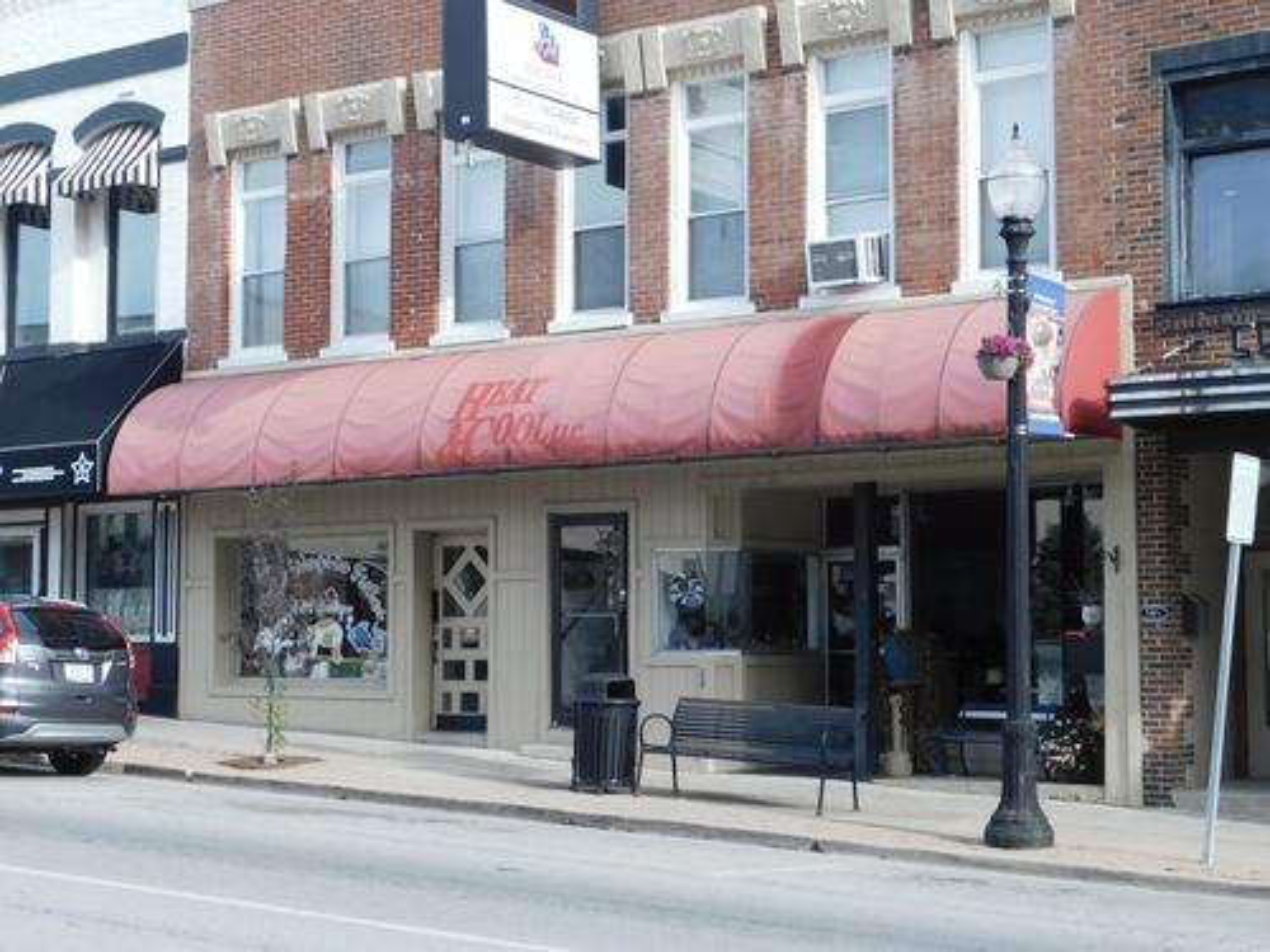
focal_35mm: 59
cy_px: 476
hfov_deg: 32.7
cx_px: 635
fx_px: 2165
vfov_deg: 24.8
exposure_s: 1/250
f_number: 4
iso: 125
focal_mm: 10.4
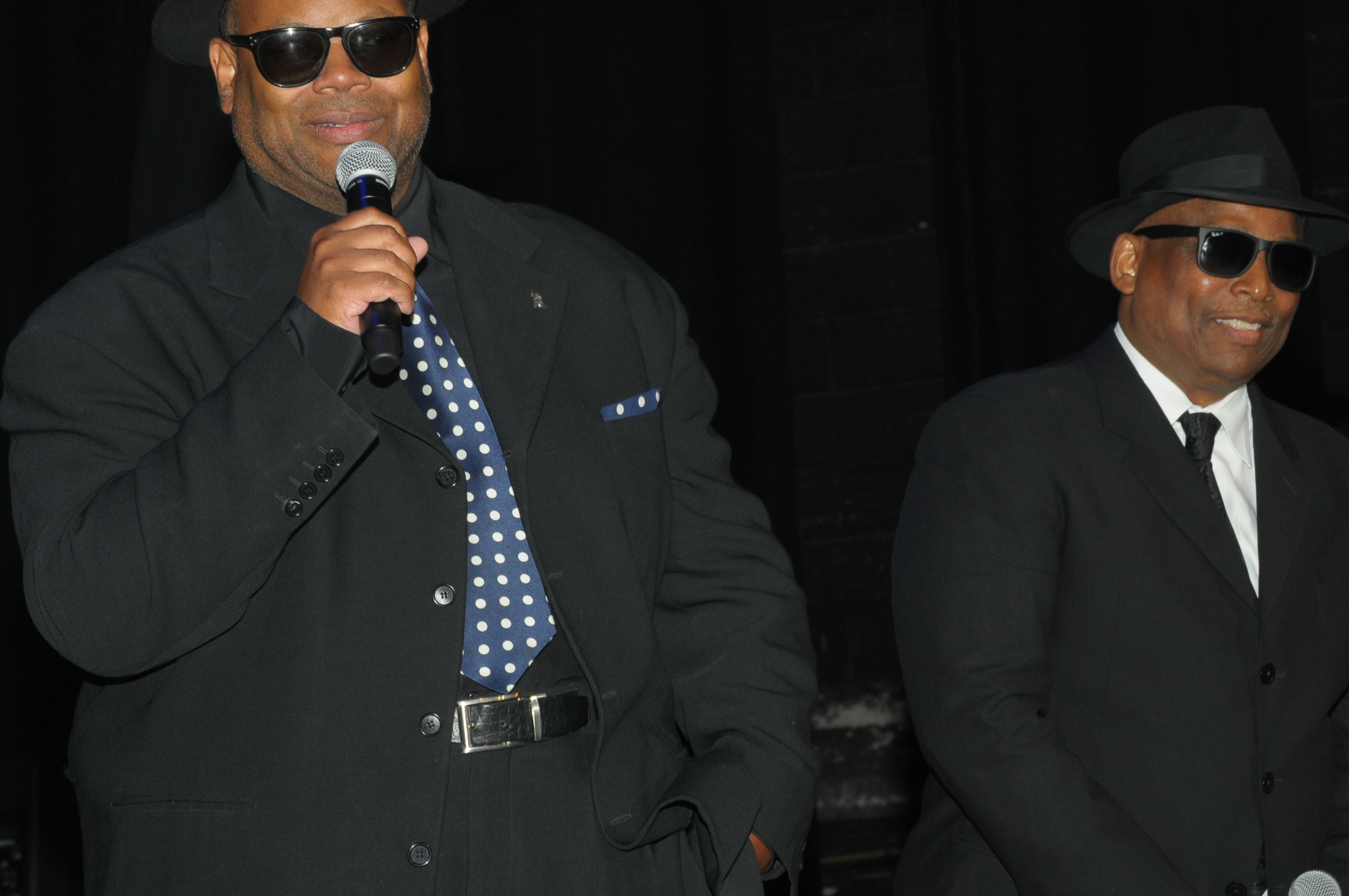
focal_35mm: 166
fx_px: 6213
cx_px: 789
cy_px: 382
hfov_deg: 12.4
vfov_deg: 8.2
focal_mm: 90
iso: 400
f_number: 14
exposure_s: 1/80
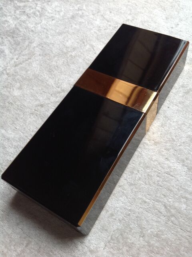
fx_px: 260
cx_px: 96
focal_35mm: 35
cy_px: 128
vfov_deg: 52.7
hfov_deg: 40.6
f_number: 2.4
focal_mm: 4.28
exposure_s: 1/15
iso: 100
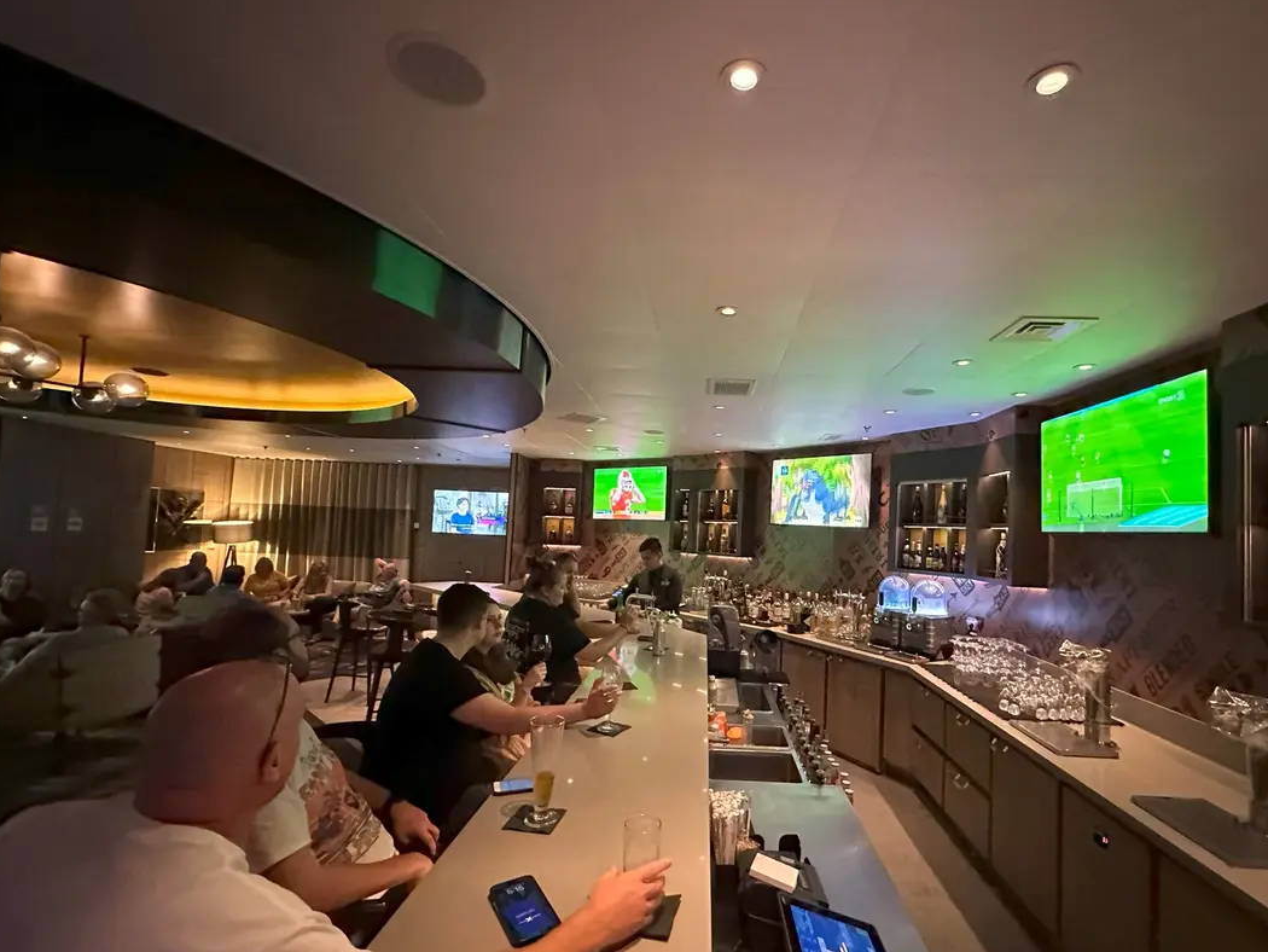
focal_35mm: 16
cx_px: 699
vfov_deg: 78.1
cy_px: 500
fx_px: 586
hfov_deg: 94.2
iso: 1250
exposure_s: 1/42
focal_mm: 2.22
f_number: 2.2
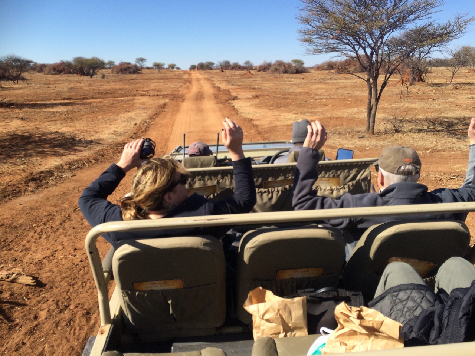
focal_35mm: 29
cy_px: 178
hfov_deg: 61.7
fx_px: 398
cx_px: 238
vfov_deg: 48.2
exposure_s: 1/1866
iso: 32
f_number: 2.2
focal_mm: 4.15
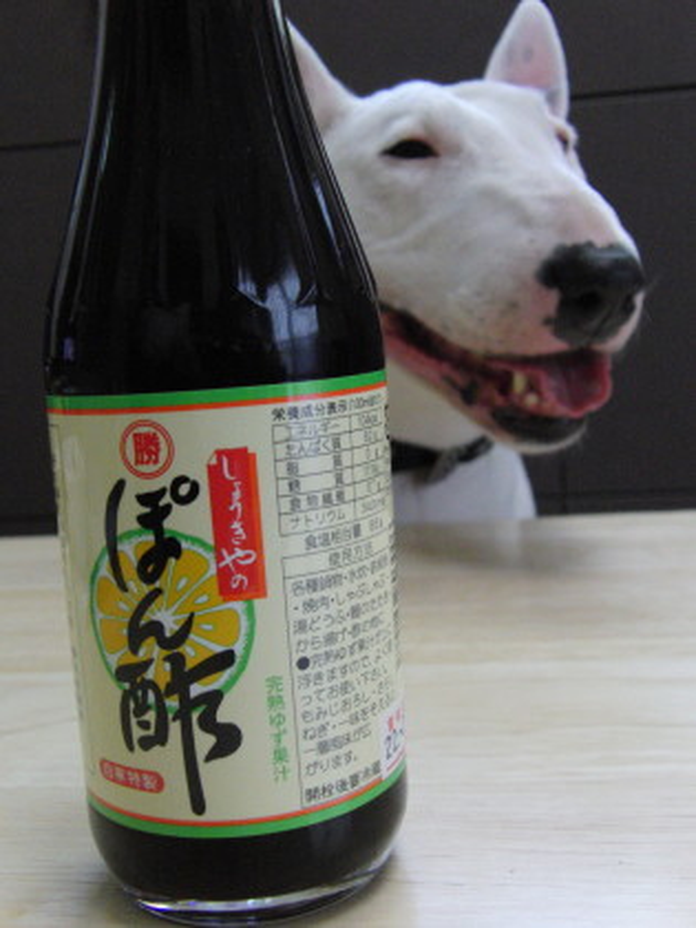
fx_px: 1099
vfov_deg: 45.8
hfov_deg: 35.1
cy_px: 464
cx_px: 348
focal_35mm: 41
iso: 800
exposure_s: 1/160
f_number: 3.1
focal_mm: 7.2
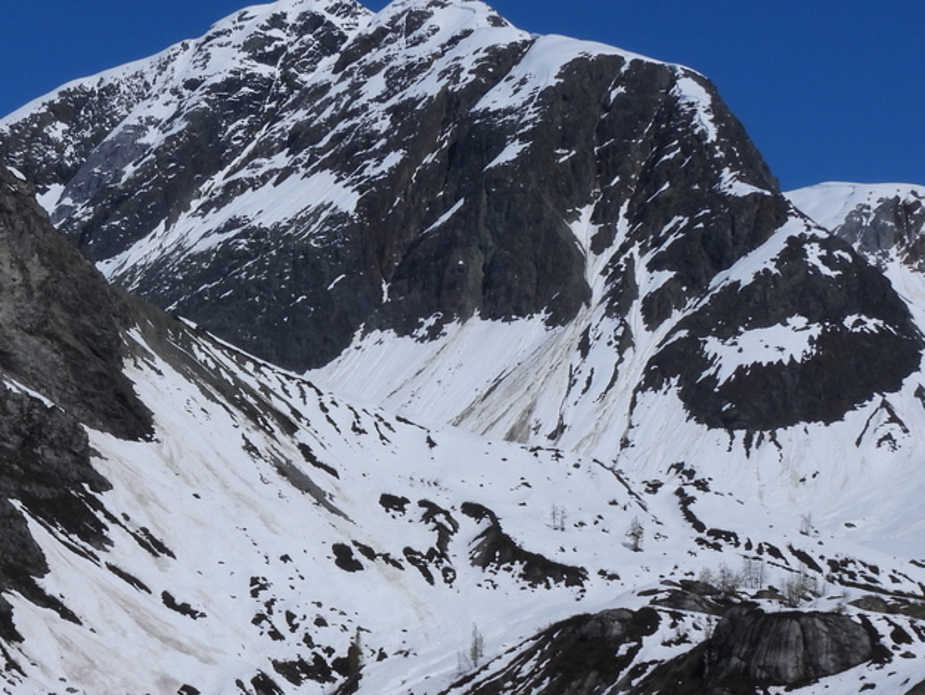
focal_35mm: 102
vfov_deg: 14.4
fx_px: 2727
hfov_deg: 19.1
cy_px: 550
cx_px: 235
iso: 100
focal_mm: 8.9
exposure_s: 1/1600
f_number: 7.1
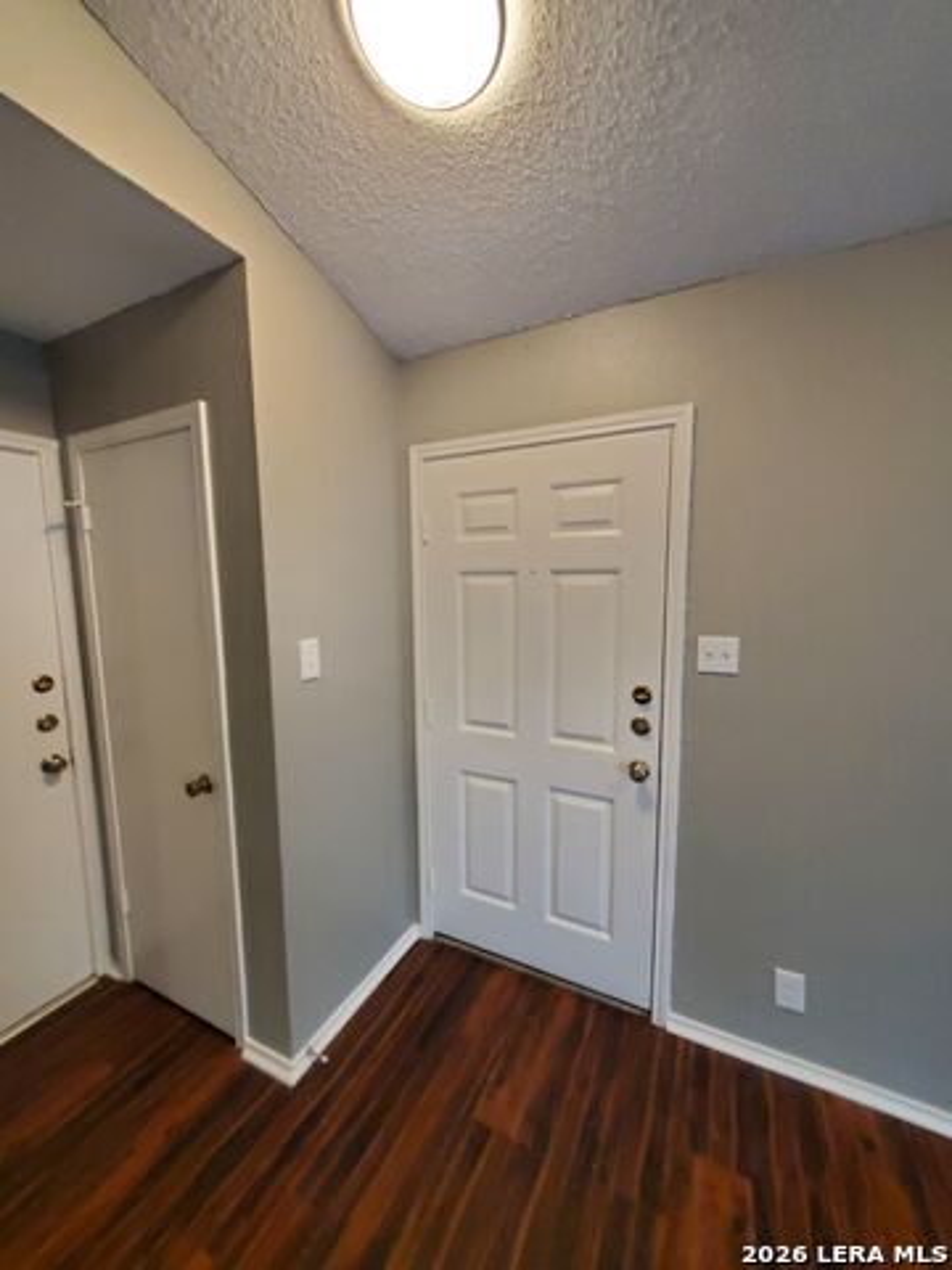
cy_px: 635
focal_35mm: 13
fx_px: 477
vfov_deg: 106.2
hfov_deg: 89.9
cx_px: 476
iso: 500
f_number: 2.2
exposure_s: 1/59
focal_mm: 1.8
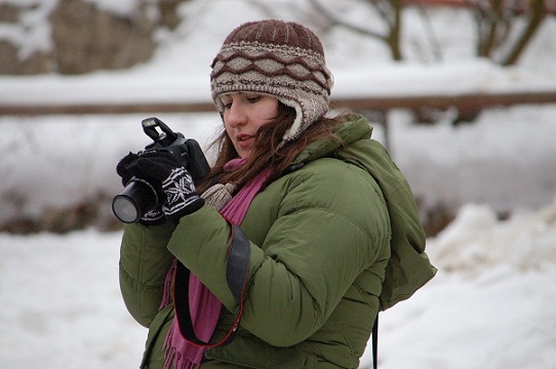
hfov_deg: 5.3
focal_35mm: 390
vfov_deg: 3.5
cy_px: 184
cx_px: 278
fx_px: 6016
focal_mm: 260
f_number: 5.6
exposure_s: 1/500
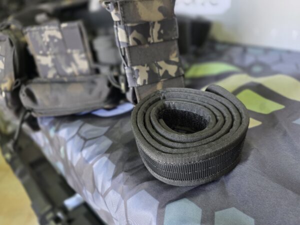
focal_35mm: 23
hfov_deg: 73.9
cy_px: 112
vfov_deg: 58.9
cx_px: 150
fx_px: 199
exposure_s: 1/120
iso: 400
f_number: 1.7
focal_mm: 6.3
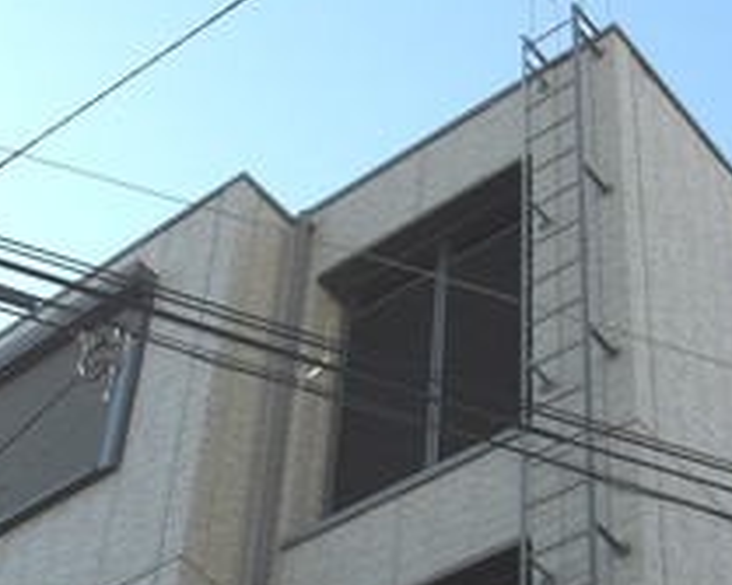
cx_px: 214
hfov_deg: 23.7
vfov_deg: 18.8
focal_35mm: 80
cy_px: 550
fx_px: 1732
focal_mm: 7.9
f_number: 4
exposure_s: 1/320
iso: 80
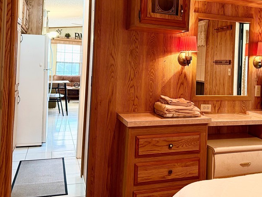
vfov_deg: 36.4
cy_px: 62
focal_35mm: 39
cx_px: 168
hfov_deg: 47.3
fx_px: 295
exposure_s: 1/60
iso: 320
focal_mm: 6.76
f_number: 1.78
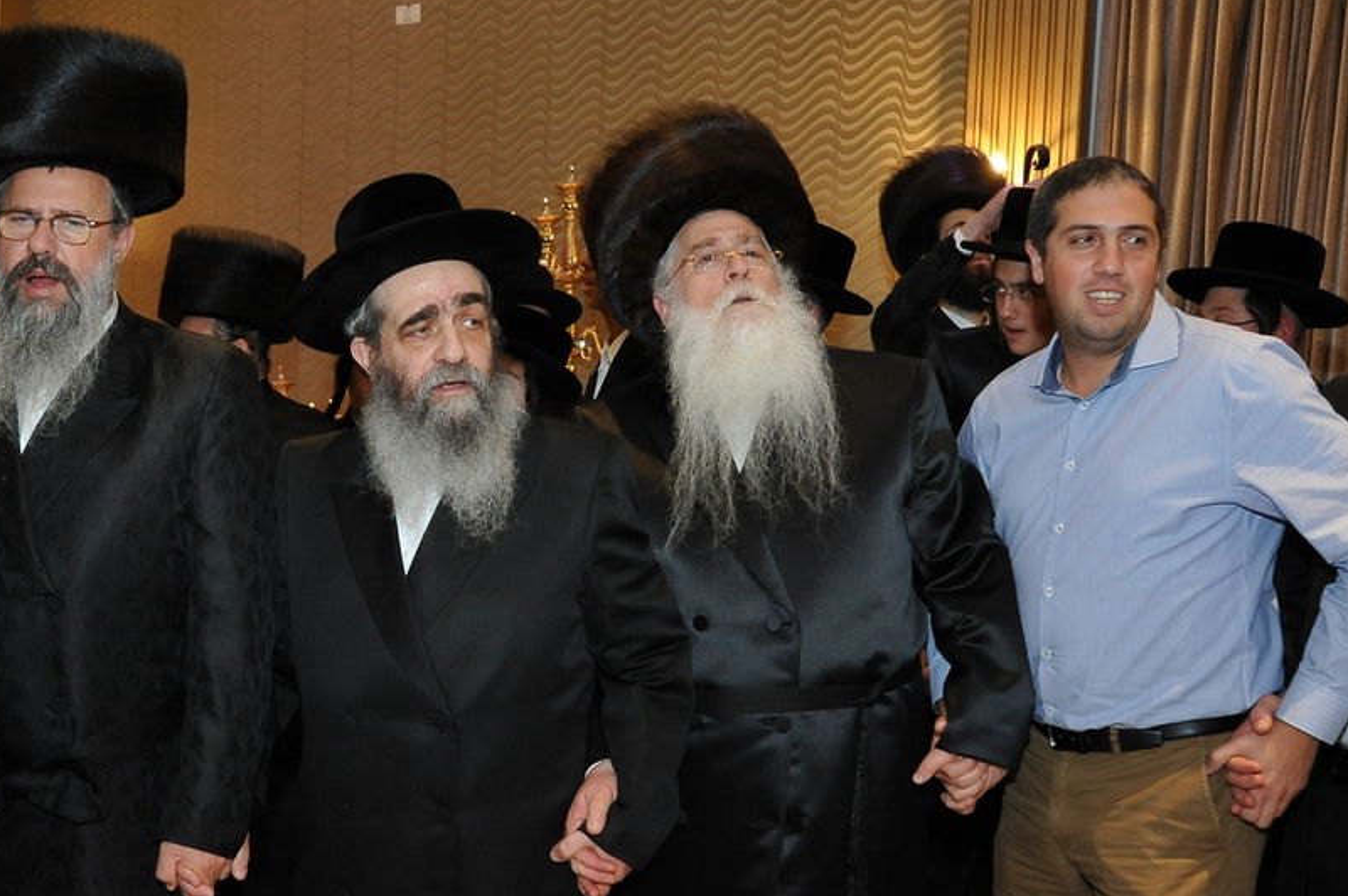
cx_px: 484
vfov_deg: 31.7
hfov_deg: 45.9
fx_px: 1571
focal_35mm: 42
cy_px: 563
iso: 2000
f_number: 4
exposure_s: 1/125
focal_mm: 24
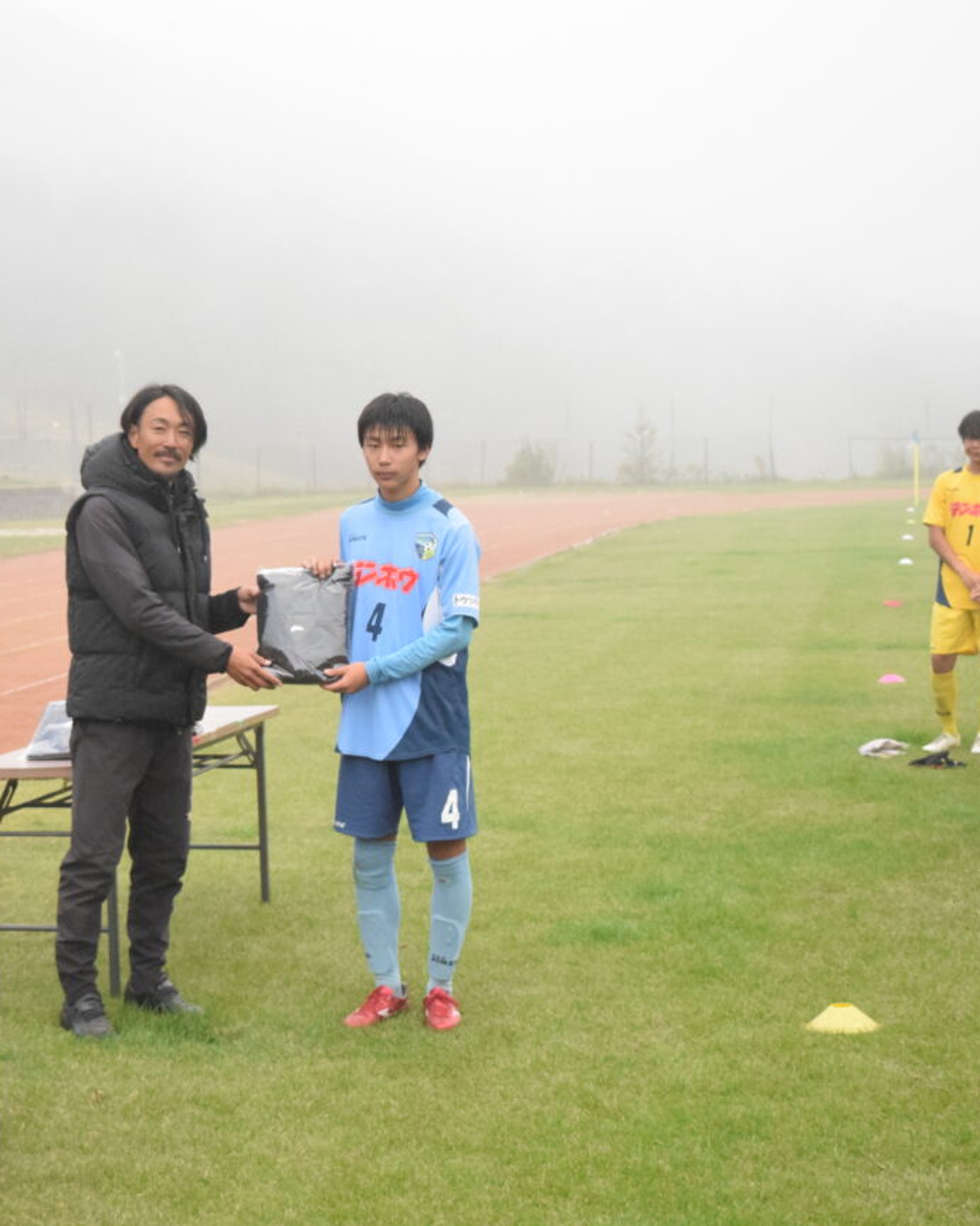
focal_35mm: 72
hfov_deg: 21.1
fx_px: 2611
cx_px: 252
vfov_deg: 26.4
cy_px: 612
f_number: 5
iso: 4000
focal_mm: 34
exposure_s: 1/2500
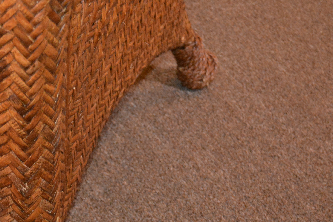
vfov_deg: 10.0
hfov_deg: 14.9
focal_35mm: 136
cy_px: 226
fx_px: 1258
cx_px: 35
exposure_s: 1/60
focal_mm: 42
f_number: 5
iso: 3200
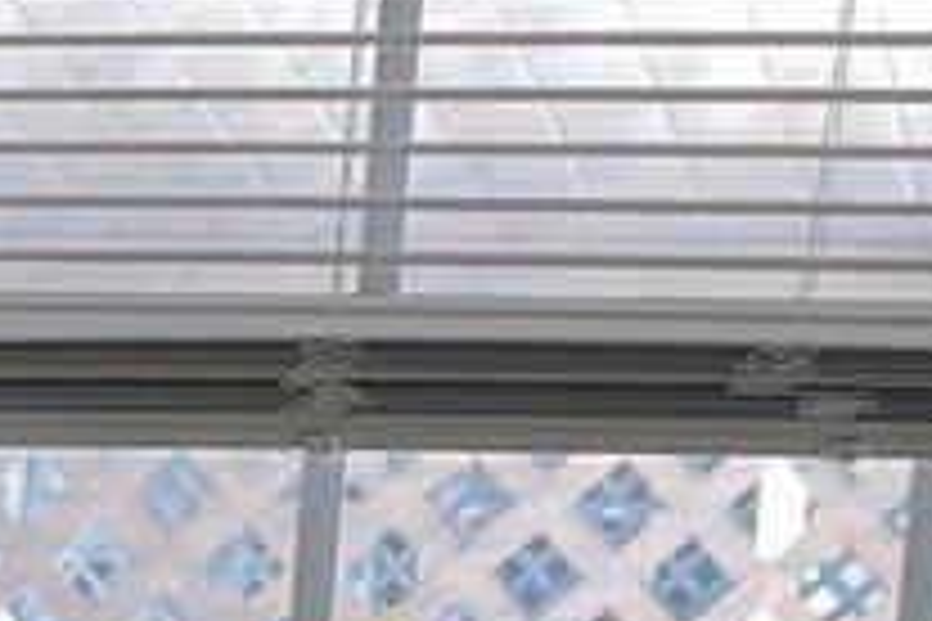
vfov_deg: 6.2
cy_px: 1588
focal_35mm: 209
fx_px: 5410
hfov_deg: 9.0
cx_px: -1198
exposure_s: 1/120
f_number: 1.8
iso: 40
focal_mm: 4.25
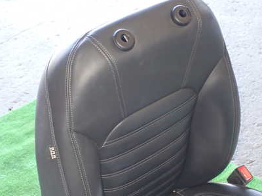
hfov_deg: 29.4
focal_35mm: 66
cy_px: 128
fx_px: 500
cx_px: 147
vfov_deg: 22.2
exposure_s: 1/40
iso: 400
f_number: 2.9
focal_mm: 7.84
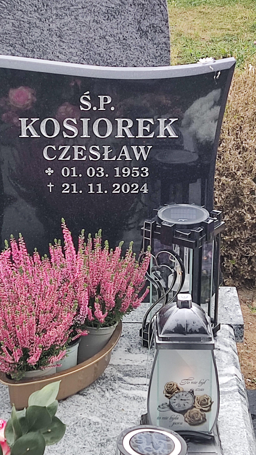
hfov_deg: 13.0
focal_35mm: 93
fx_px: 1122
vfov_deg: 22.9
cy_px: 215
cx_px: 83
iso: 82
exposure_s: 1/100
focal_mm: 4.71
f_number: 1.79
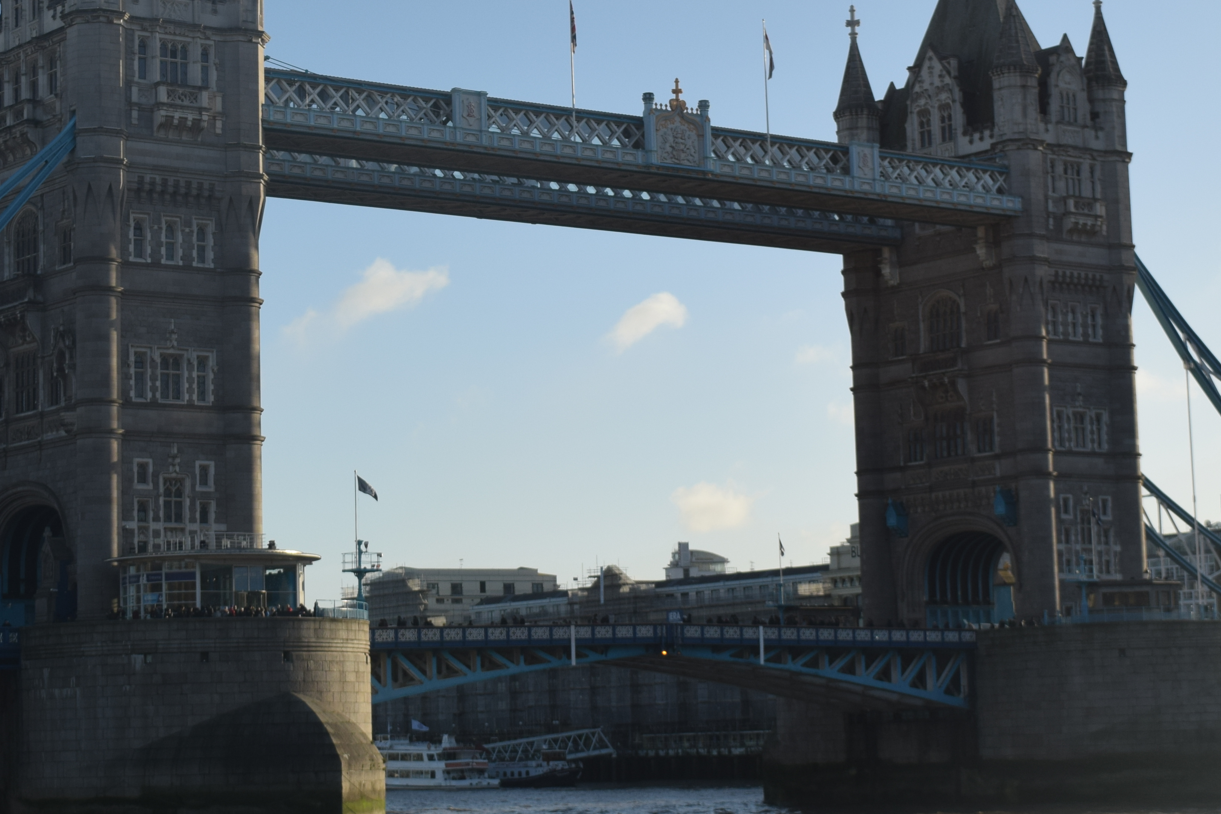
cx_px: 503
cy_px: 295
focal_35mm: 89
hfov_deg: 22.8
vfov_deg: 15.3
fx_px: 3018
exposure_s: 1/320
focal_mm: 32
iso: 200
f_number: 9
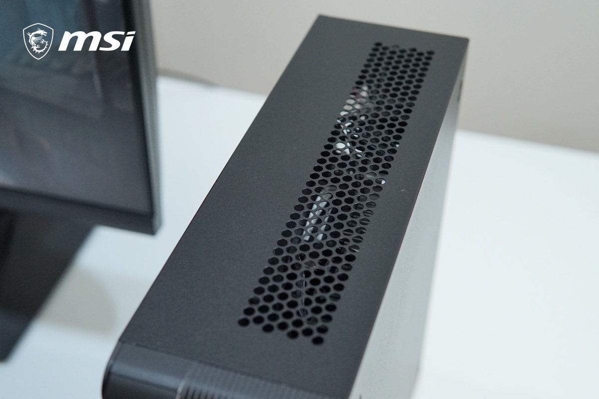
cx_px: 300
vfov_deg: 29.9
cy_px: 200
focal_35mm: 45
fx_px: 749
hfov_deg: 43.6
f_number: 3.5
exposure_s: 1/320
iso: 1250
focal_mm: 30
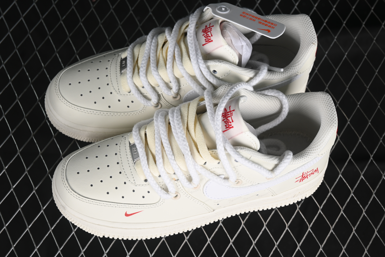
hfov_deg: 27.0
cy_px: 128
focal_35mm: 75
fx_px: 802
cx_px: 192
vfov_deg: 18.2
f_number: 7.1
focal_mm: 50
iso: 160
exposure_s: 1/80
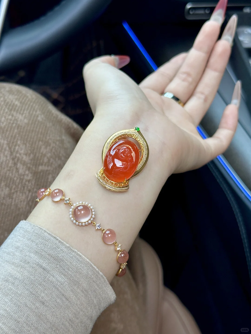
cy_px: 167
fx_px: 464
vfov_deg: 39.7
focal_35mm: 48
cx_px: 126
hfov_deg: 30.3
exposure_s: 1/54
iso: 80
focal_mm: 6.86
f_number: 1.78
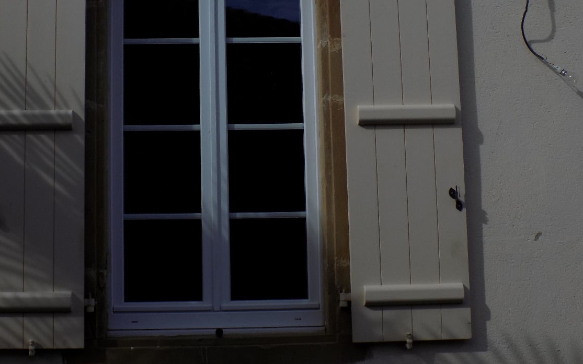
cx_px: 216
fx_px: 1001
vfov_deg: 20.6
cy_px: 143
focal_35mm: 63
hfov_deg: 32.3
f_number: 11.8
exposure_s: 1/160
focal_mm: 8.1
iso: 80
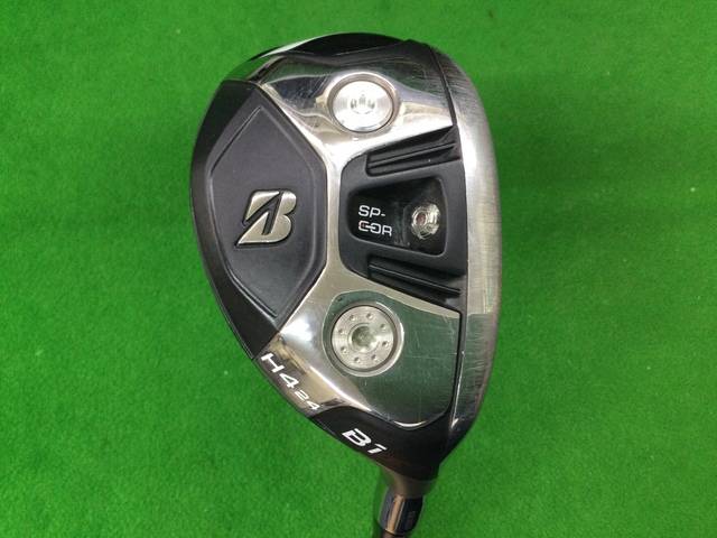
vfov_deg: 45.4
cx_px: 358
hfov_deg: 58.4
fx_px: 642
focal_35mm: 31
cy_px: 269
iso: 125
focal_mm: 3.3
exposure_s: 1/30
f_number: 2.4
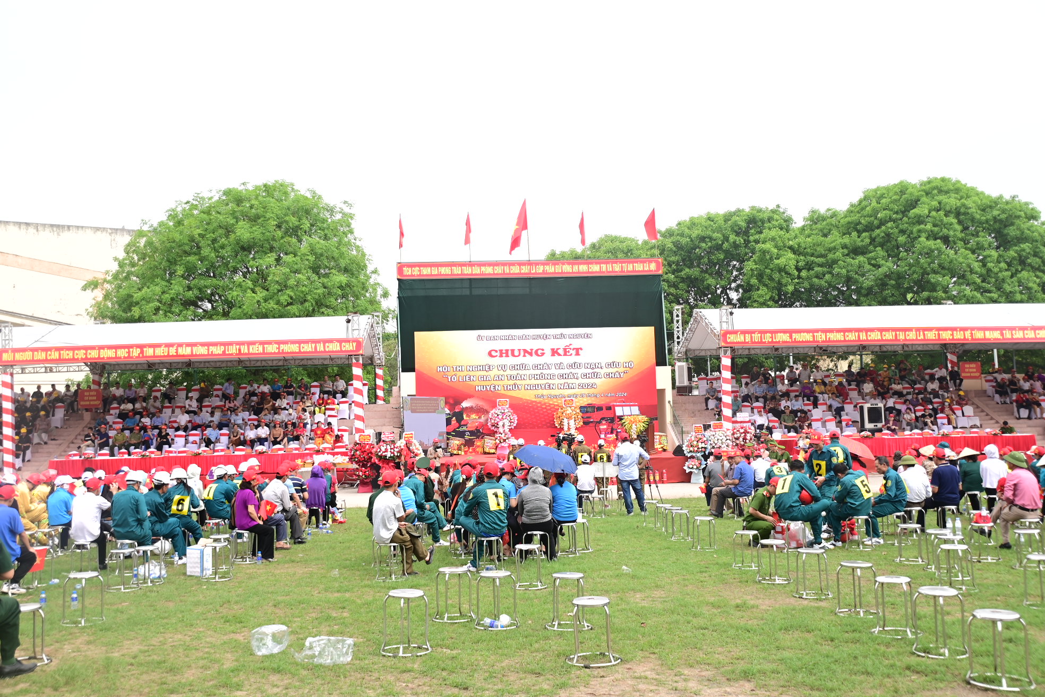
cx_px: 522
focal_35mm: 34
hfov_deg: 55.8
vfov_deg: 38.9
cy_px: 348
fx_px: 987
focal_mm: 23
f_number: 3.8
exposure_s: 1/200
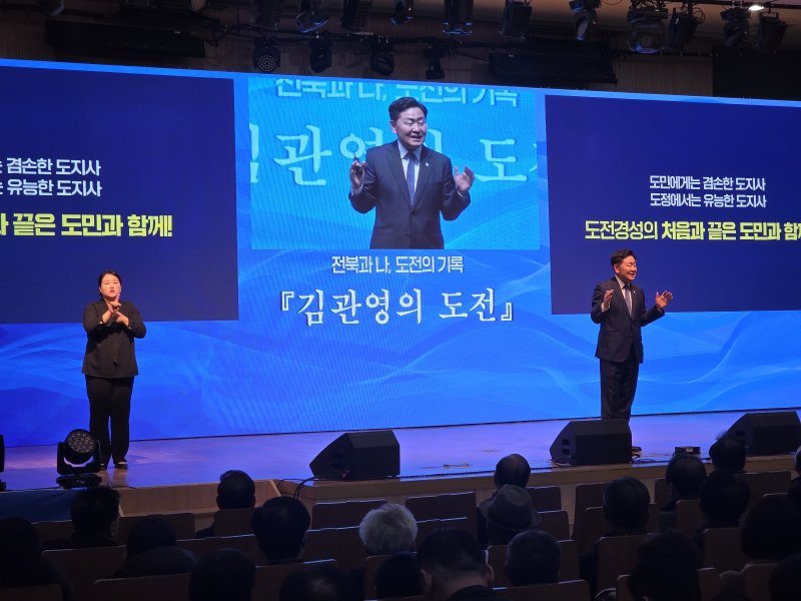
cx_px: 400
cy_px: 300
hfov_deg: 28.2
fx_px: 1597
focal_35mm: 69
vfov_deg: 21.3
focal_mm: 7
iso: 32
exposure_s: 1/79.9
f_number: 2.4
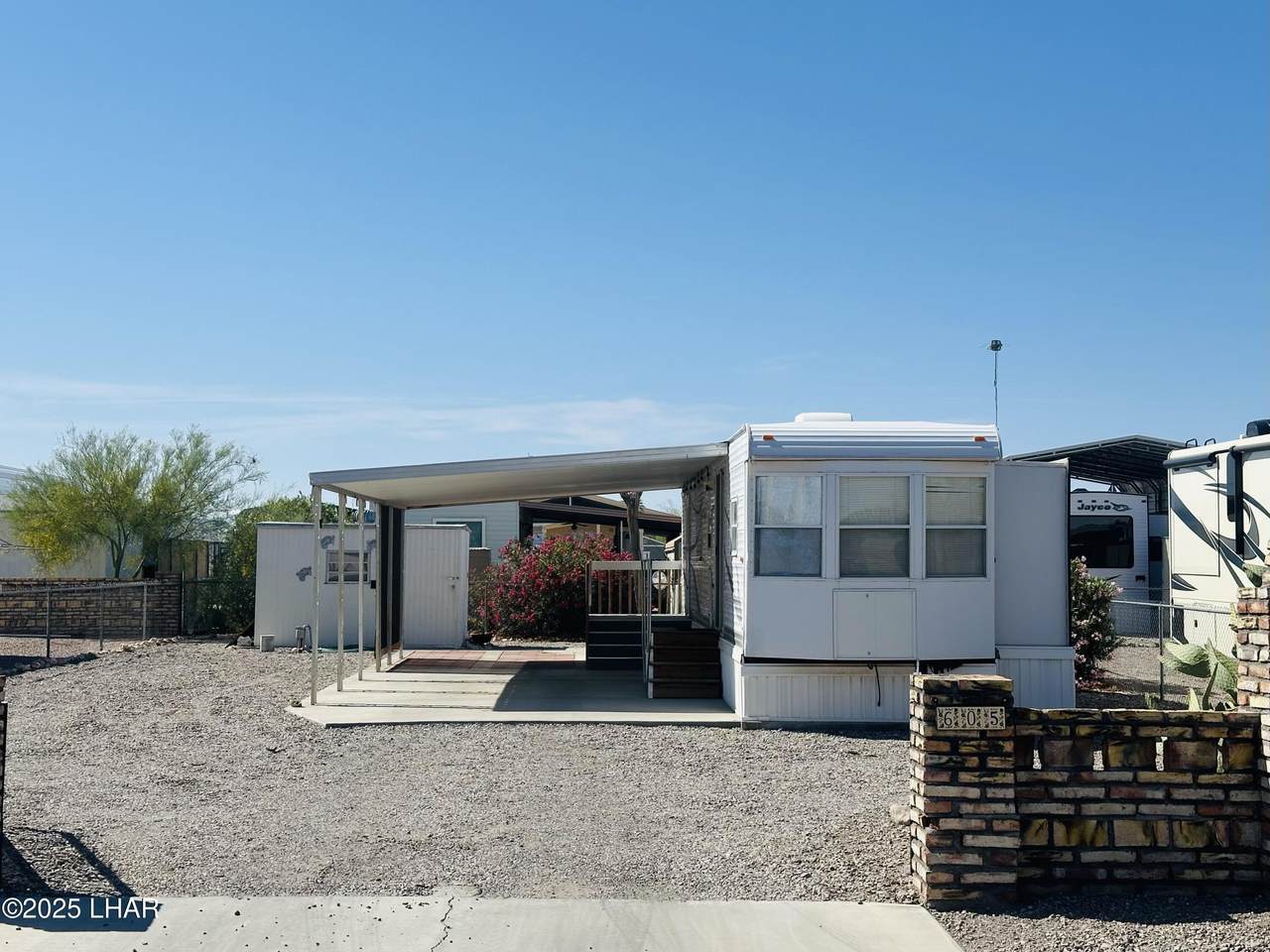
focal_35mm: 48
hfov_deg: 39.7
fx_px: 1761
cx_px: 635
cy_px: 476
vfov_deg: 30.3
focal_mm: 6.86
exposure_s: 1/6623
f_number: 1.78
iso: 64
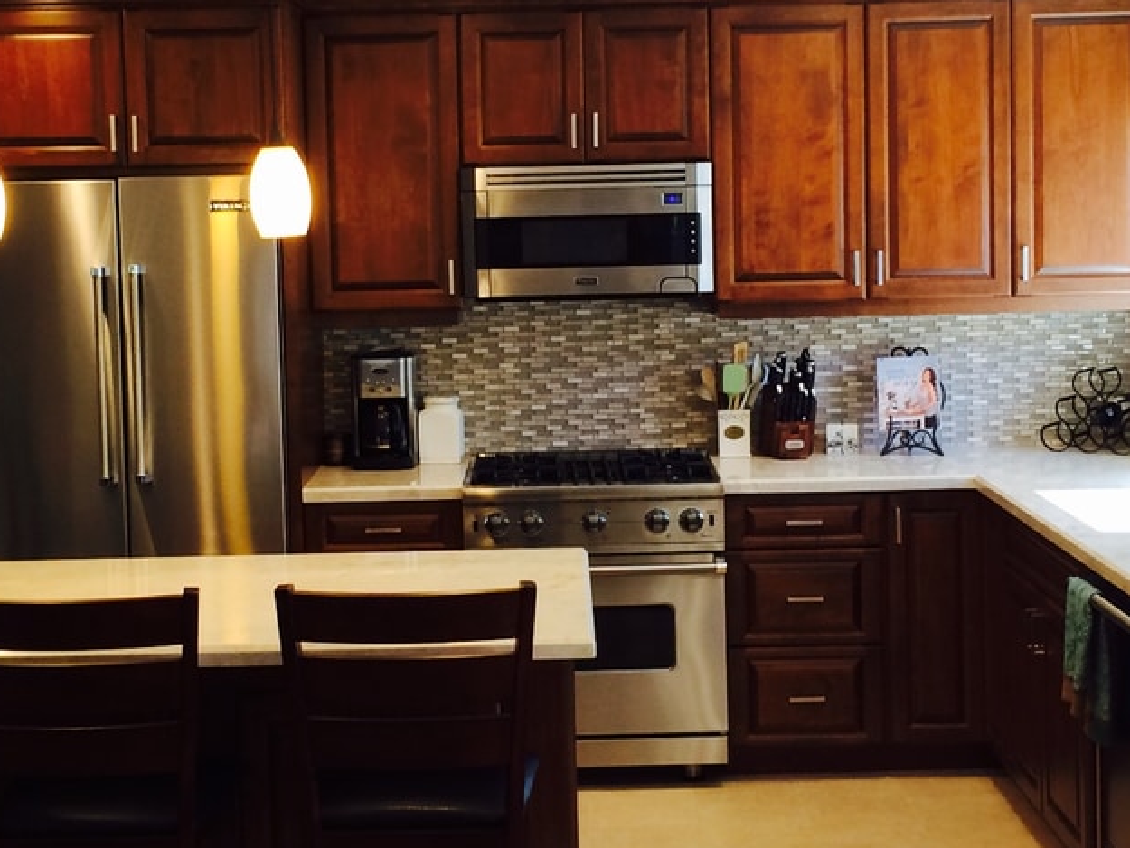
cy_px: 354
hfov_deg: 30.3
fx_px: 2090
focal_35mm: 64
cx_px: 543
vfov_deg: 22.9
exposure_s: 1/30
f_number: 2.2
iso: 40
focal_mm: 4.12
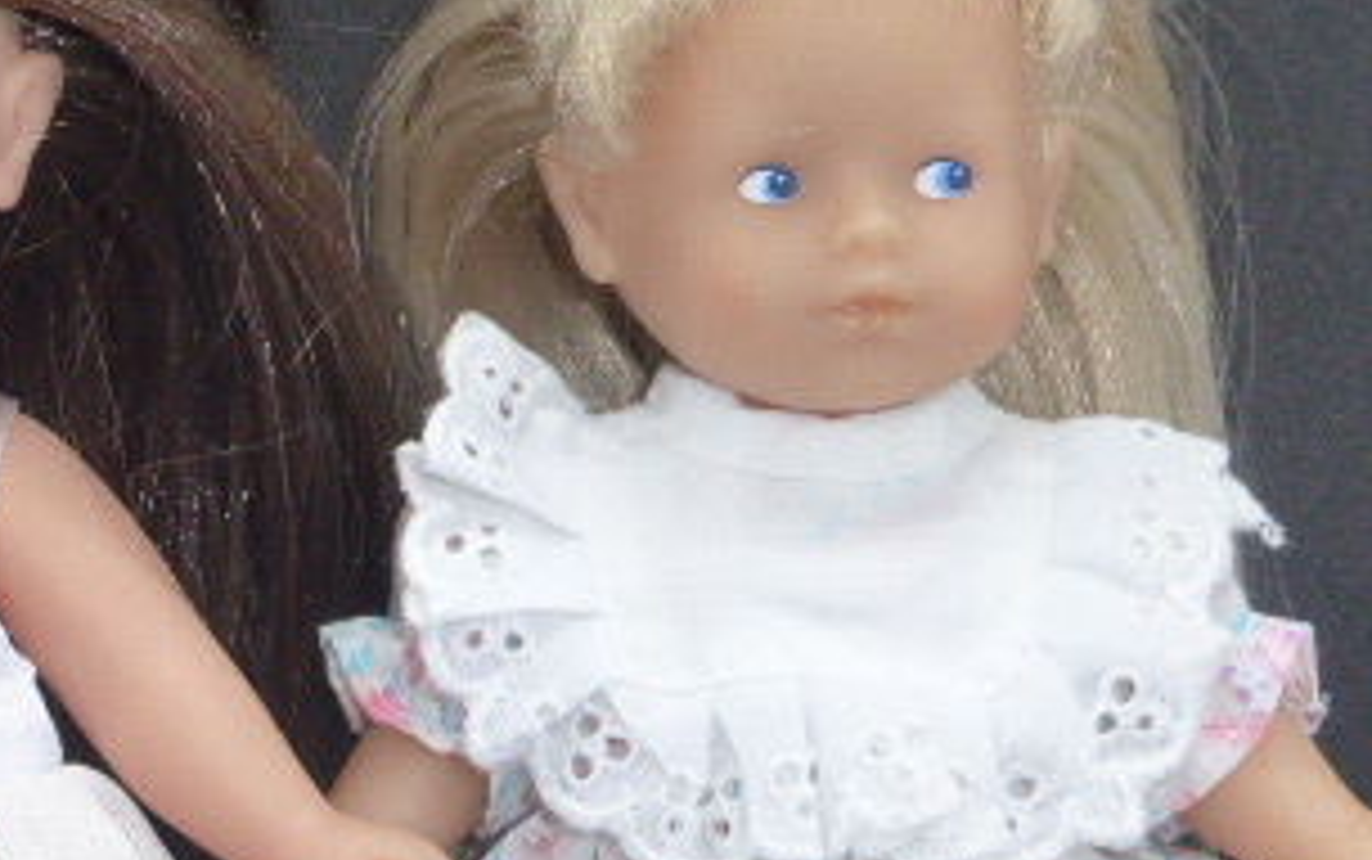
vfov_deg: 12.0
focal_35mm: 109
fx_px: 4078
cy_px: 702
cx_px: 373
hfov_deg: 19.0
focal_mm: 8.5
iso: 320
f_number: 4.2
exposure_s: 1/60
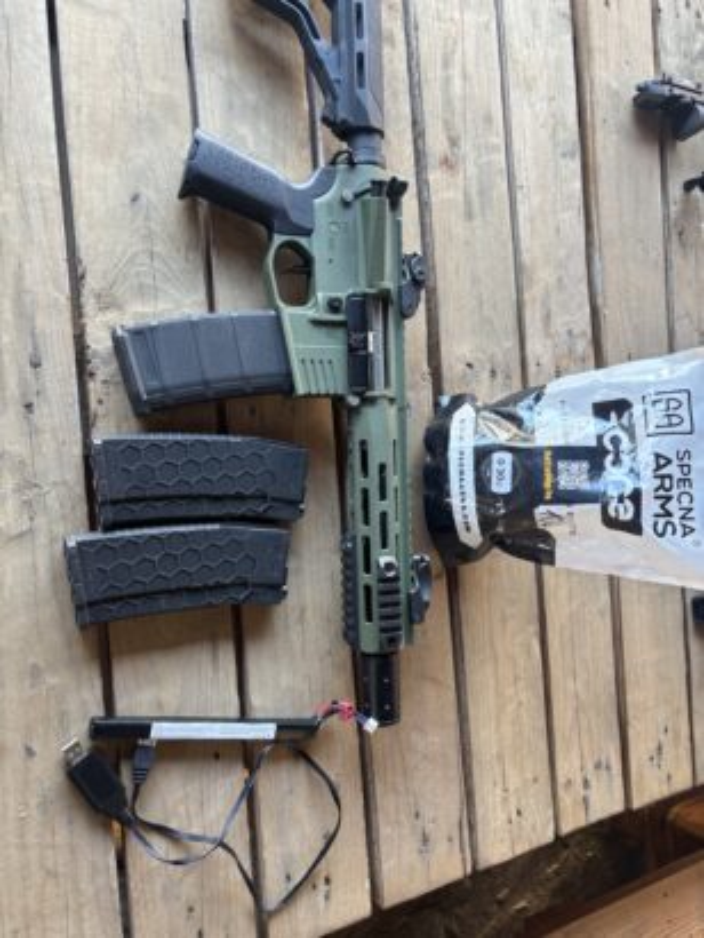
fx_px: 704
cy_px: 469
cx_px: 352
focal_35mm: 26
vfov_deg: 67.3
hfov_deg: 53.1
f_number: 1.6
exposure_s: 1/69
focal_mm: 5.96
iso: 125
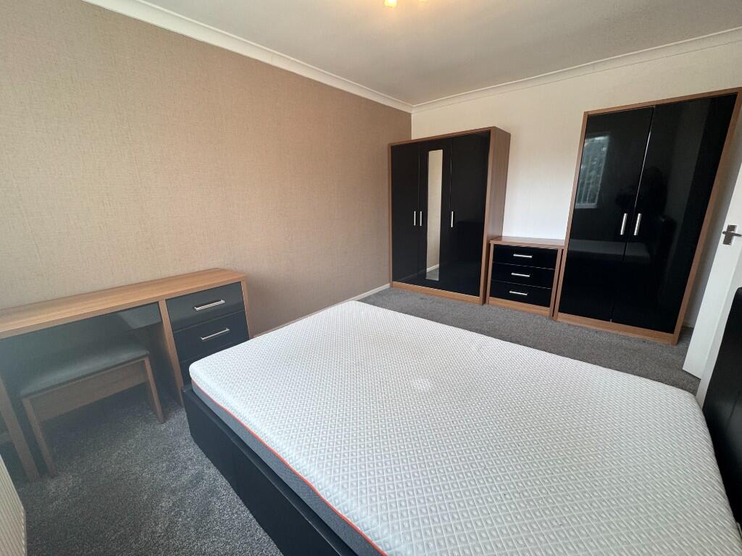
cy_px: 278
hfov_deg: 102.1
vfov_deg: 85.7
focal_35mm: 14
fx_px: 300
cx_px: 371
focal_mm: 2.22
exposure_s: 1/100
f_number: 2.2
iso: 125
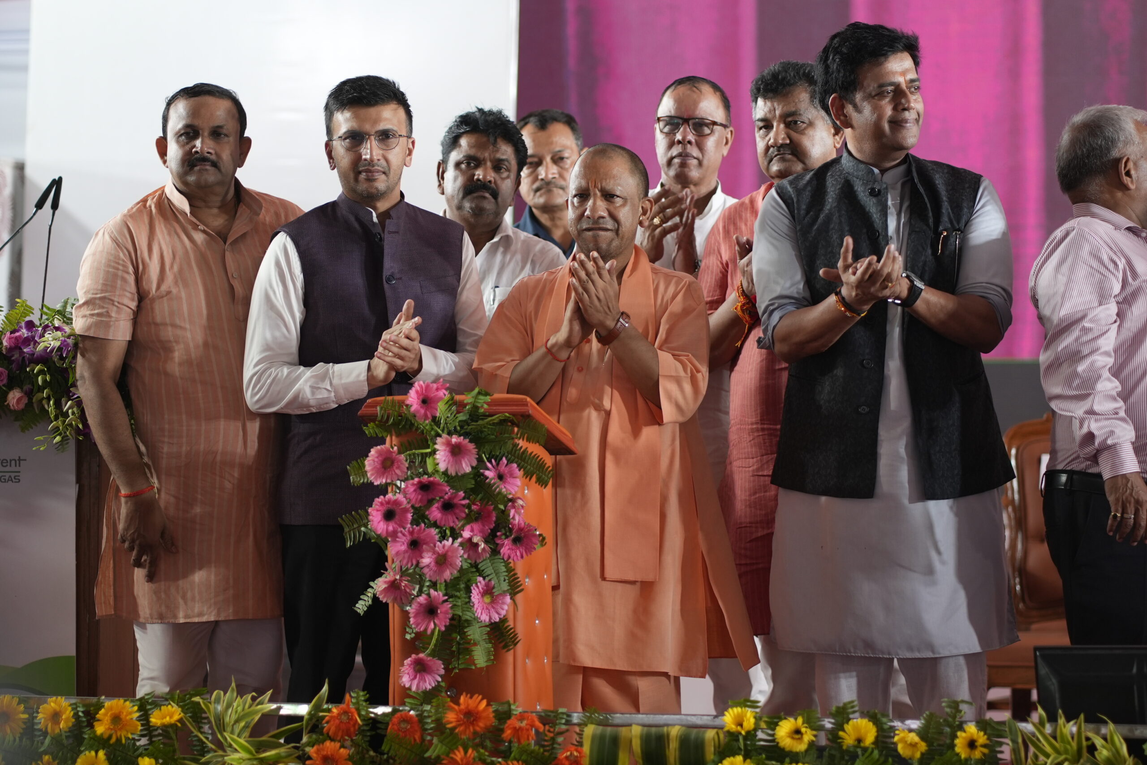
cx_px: 574
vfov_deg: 10.8
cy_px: 382
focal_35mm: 127
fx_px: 4046
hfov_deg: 16.1
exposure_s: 1/200
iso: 400
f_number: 2
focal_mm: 85
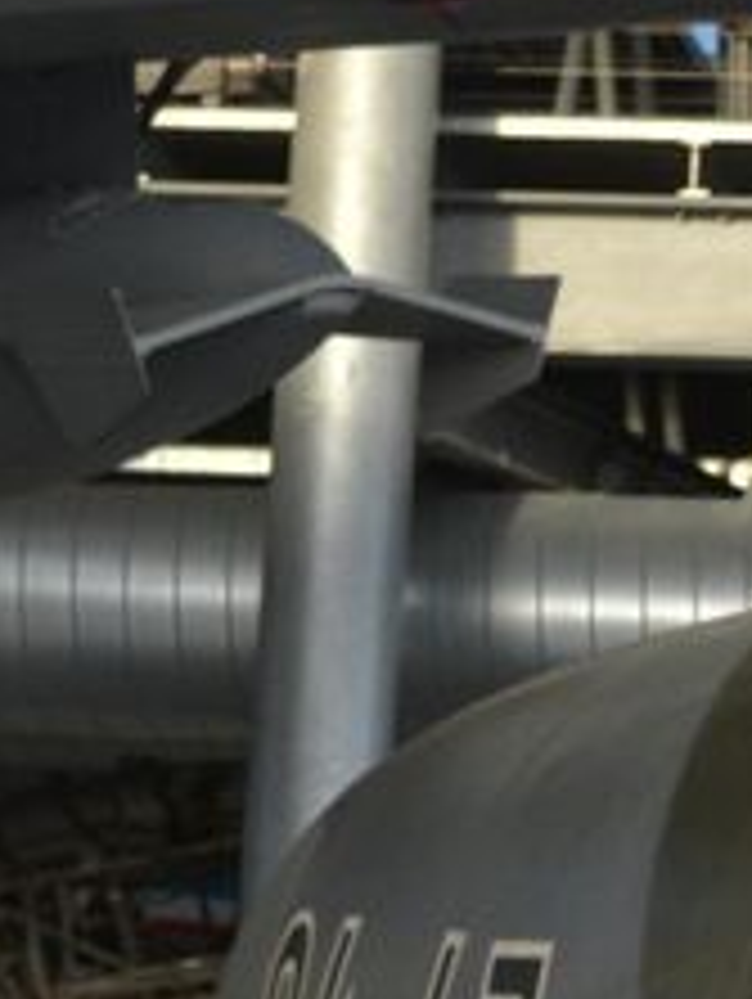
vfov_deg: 7.3
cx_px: 2008
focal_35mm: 266
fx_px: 7690
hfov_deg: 5.4
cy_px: 1343
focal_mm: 32
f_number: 5
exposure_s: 1/100
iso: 400
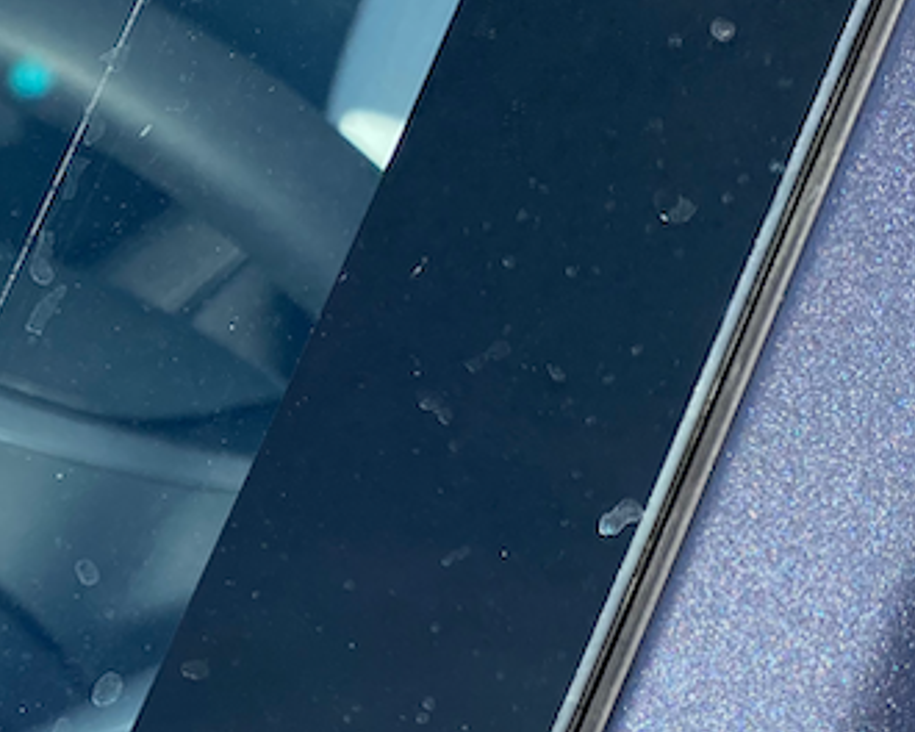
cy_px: 762
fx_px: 2085
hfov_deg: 23.3
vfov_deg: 19.2
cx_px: -89
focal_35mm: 77
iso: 32
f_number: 1.8
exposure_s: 1/3401
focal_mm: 4.25
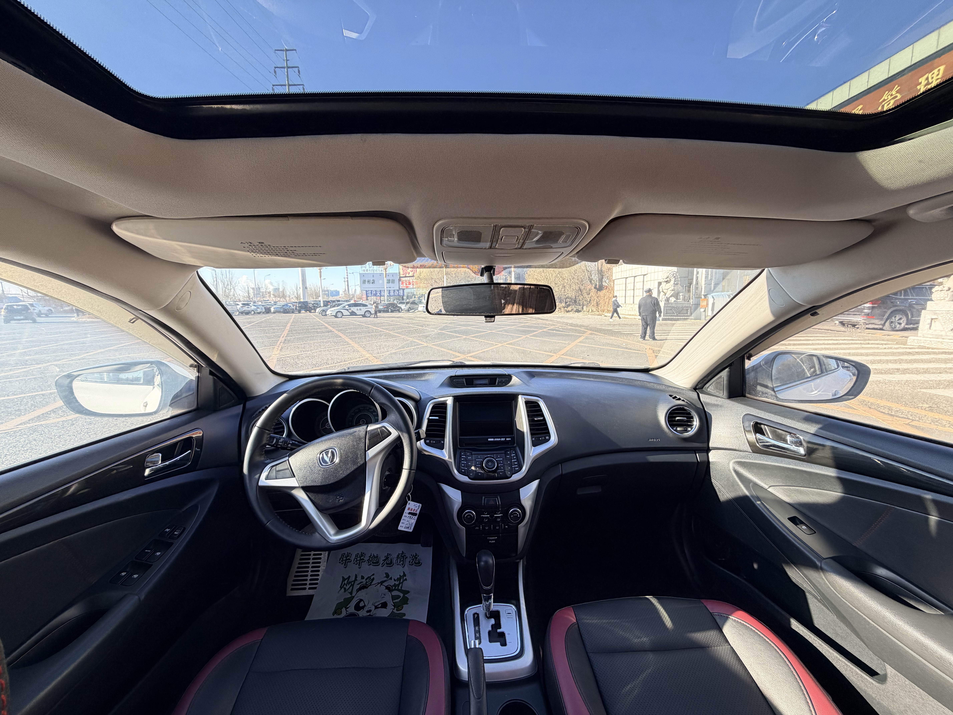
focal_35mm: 14
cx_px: 476
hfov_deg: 102.1
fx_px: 385
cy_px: 358
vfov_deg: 85.7
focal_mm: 2.22
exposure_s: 1/229
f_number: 2.2
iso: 40
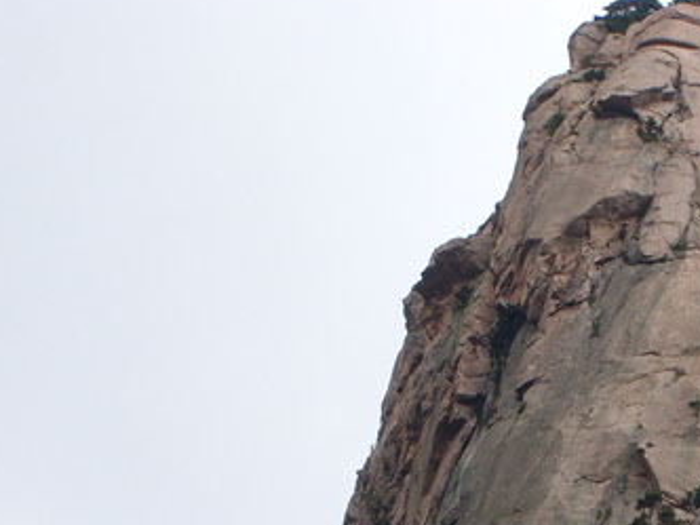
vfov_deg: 5.9
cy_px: 584
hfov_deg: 7.8
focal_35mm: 253
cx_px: 730
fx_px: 5116
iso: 50
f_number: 4.9
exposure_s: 1/309
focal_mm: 17.4
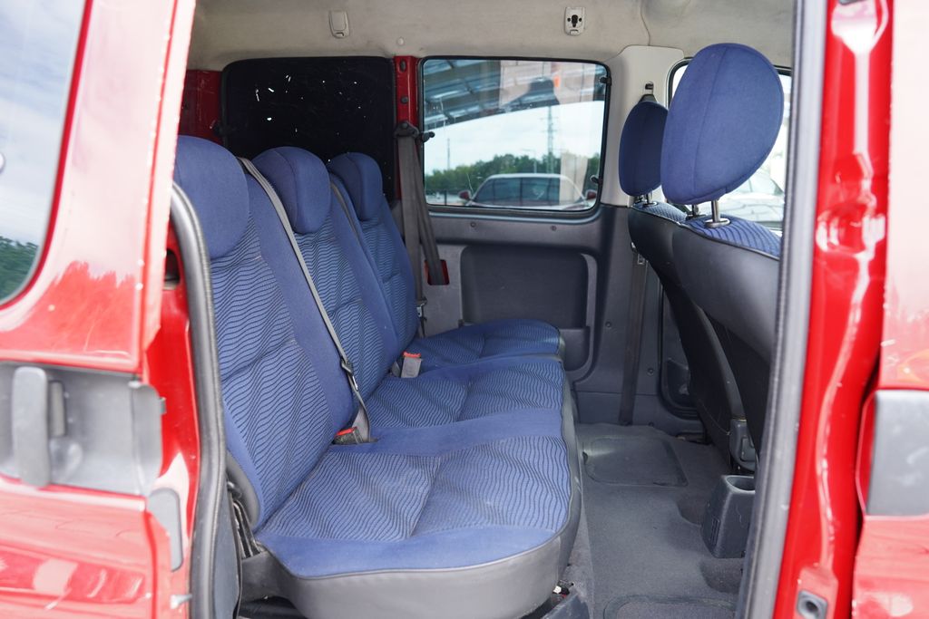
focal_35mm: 24
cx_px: 464
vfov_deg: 53.1
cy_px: 310
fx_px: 619
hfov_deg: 73.7
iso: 400
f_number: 4
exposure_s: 1/160
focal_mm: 24
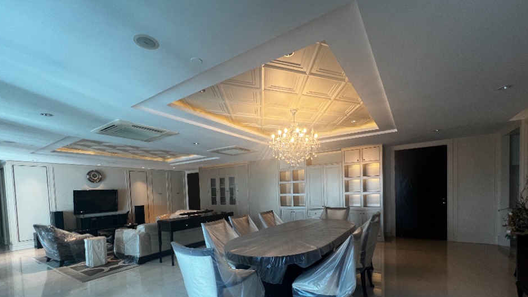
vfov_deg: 68.4
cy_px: 200
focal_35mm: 15
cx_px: 272
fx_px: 210
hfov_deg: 103.0
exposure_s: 1/100
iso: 160
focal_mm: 1.57
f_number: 1.8
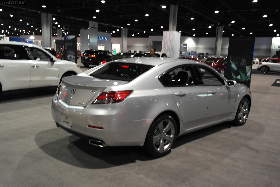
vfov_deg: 43.6
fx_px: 233
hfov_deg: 61.9
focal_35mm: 30
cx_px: 140
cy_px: 94
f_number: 3.5
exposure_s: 1/30
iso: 400
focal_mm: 20
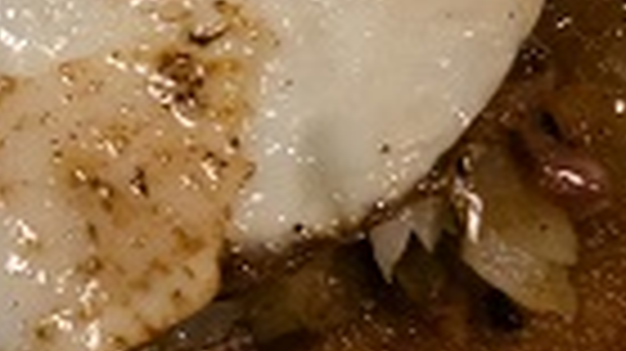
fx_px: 1792
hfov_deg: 16.9
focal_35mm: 108
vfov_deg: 11.1
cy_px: 18
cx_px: -446
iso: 1250
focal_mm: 6.3
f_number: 1.7
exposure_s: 1/100
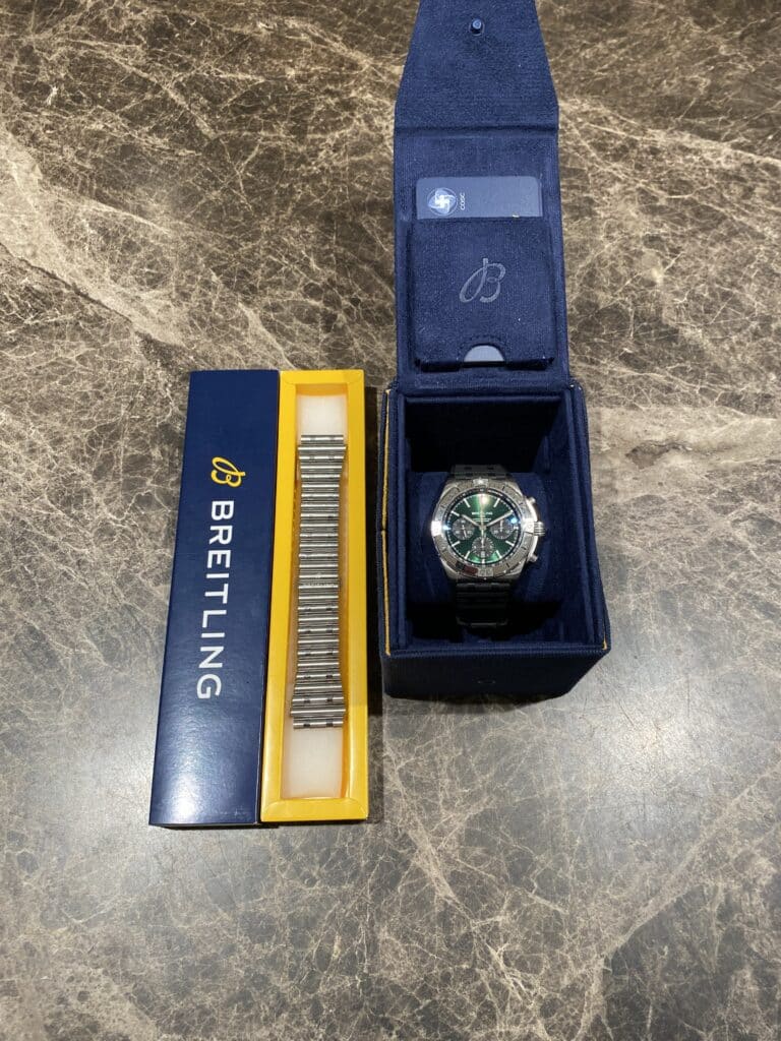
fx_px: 782
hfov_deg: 53.1
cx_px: 390
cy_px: 520
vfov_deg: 67.3
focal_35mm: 26
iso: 100
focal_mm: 4.25
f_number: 1.8
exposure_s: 1/100
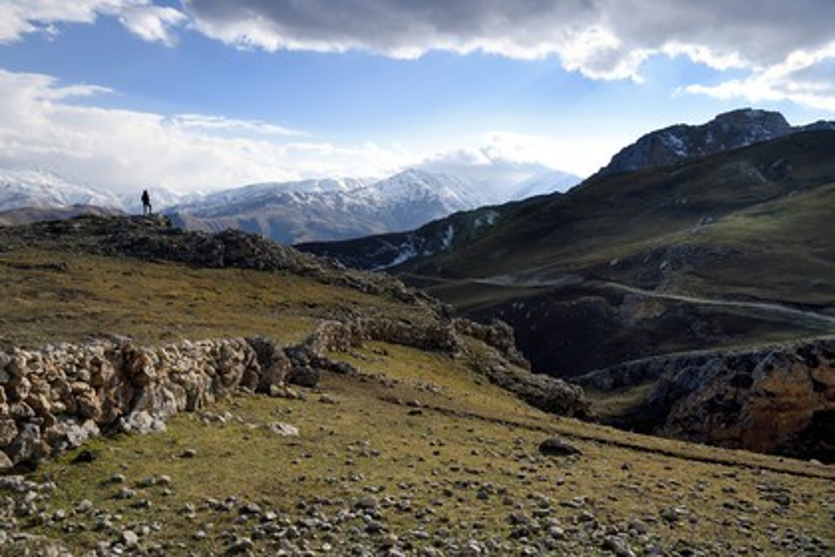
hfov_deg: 63.7
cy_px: 278
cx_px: 418
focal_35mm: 29
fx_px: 673
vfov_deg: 45.0
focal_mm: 29
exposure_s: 1/320
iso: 200
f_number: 10
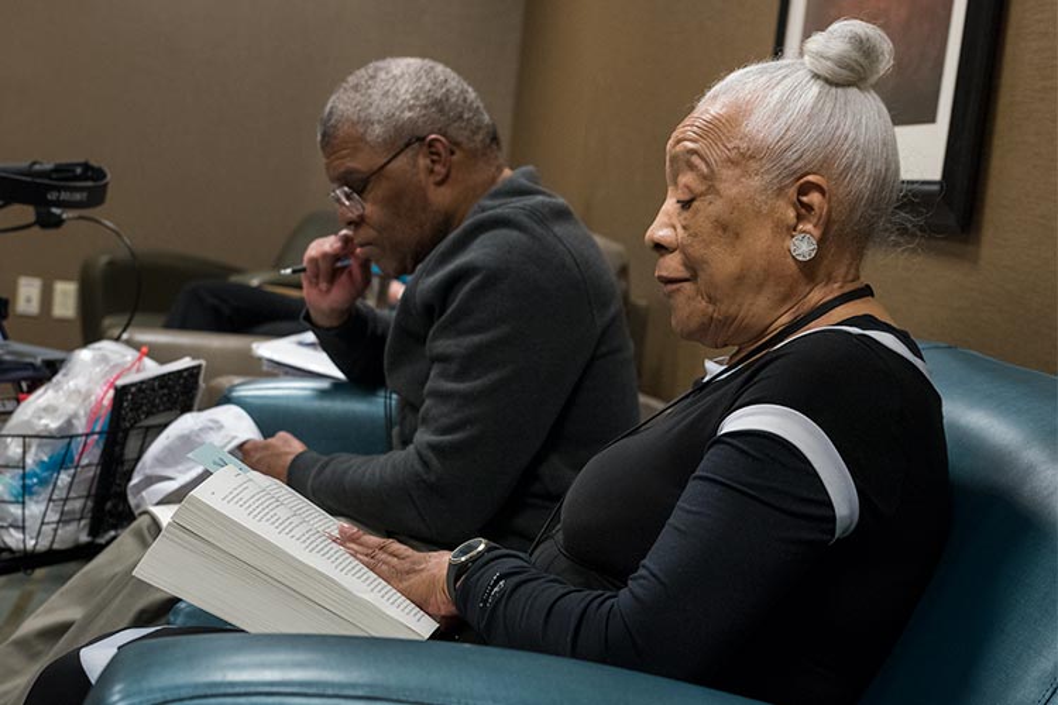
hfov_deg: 39.6
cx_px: 529
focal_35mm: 50
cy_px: 352
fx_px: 1469
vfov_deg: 27.0
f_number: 5.6
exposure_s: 1/100
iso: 1600
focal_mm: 50
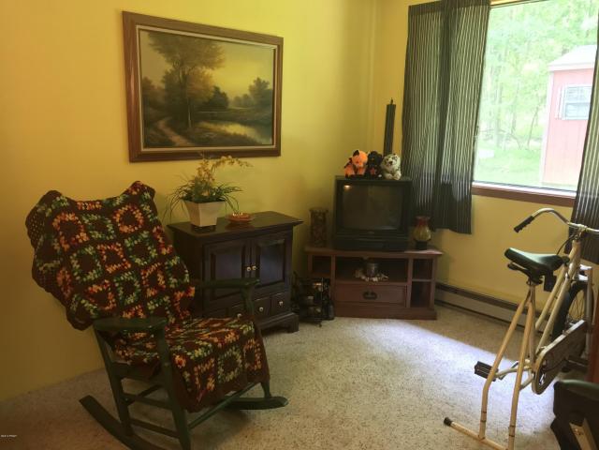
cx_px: 300
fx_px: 485
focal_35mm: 28
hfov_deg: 63.4
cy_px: 225
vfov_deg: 49.7
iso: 125
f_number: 1.8
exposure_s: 1/30
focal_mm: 3.99
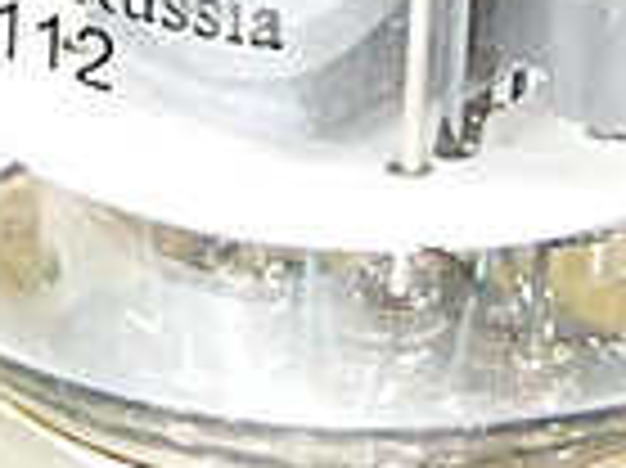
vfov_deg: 1.7
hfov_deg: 2.3
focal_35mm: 856
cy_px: -459
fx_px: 15467
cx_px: -414
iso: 1600
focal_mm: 22.3
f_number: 6.3
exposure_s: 1/13
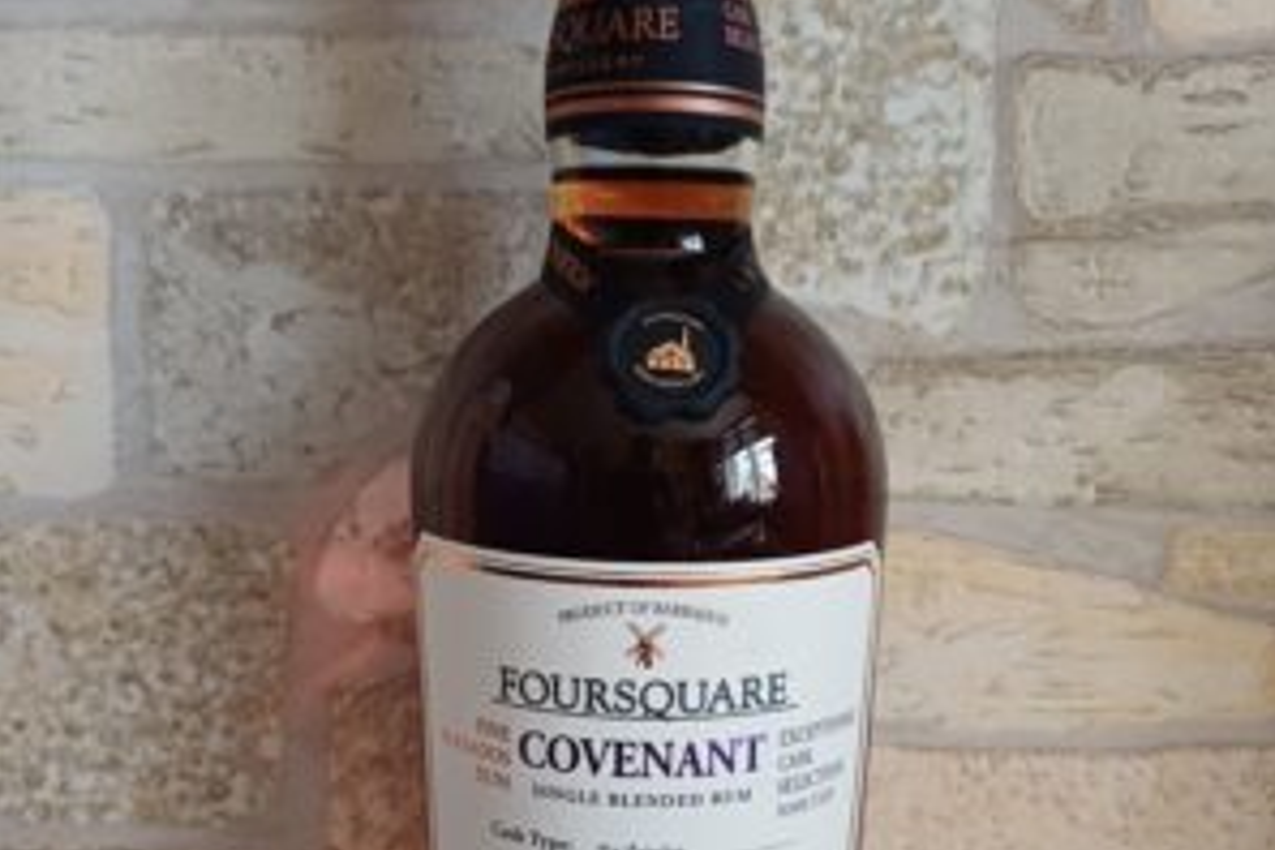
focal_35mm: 35
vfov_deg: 37.7
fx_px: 1239
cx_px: 640
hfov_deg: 54.4
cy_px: 507
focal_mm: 4.65
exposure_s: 1/20
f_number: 1.8
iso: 640
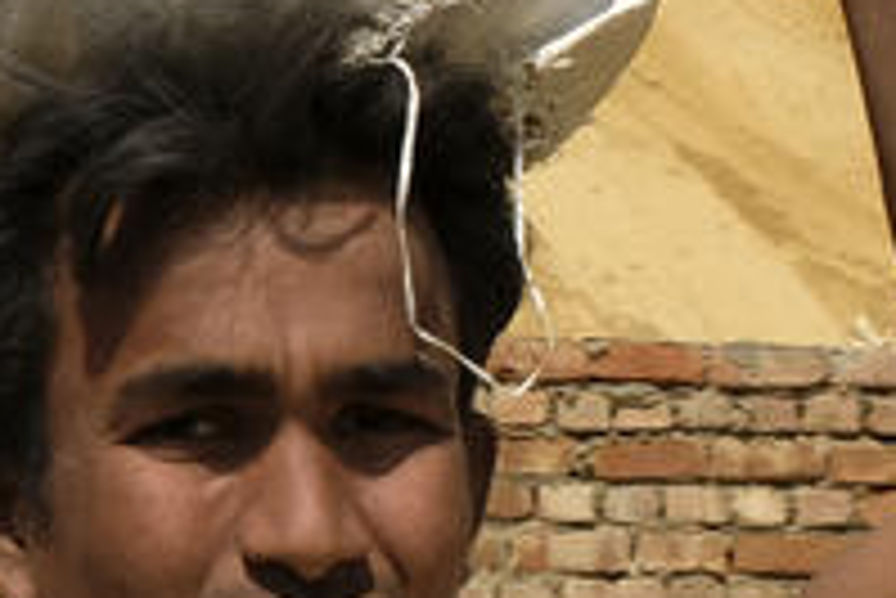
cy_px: 229
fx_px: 4060
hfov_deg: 11.2
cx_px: -1027
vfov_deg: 8.4
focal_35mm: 163
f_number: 10
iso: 200
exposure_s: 1/320
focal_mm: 18
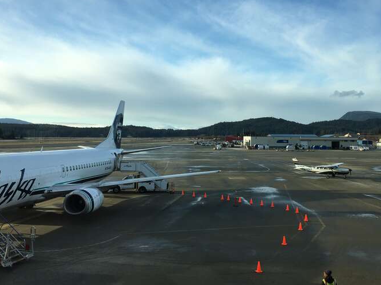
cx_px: 210
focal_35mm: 35
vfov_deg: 40.7
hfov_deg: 52.5
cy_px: 131
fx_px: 385
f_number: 2.2
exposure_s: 1/769
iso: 25
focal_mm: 4.15
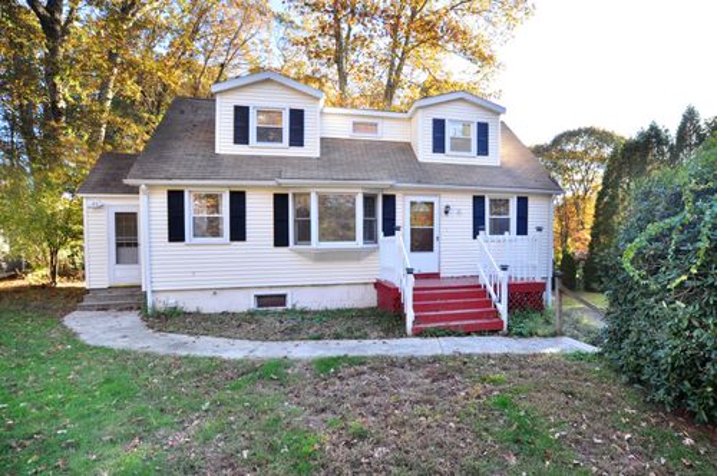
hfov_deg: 100.5
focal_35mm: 15
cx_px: 358
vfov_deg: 77.2
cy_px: 238
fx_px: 298
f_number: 7.1
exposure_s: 1/100
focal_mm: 10
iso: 800
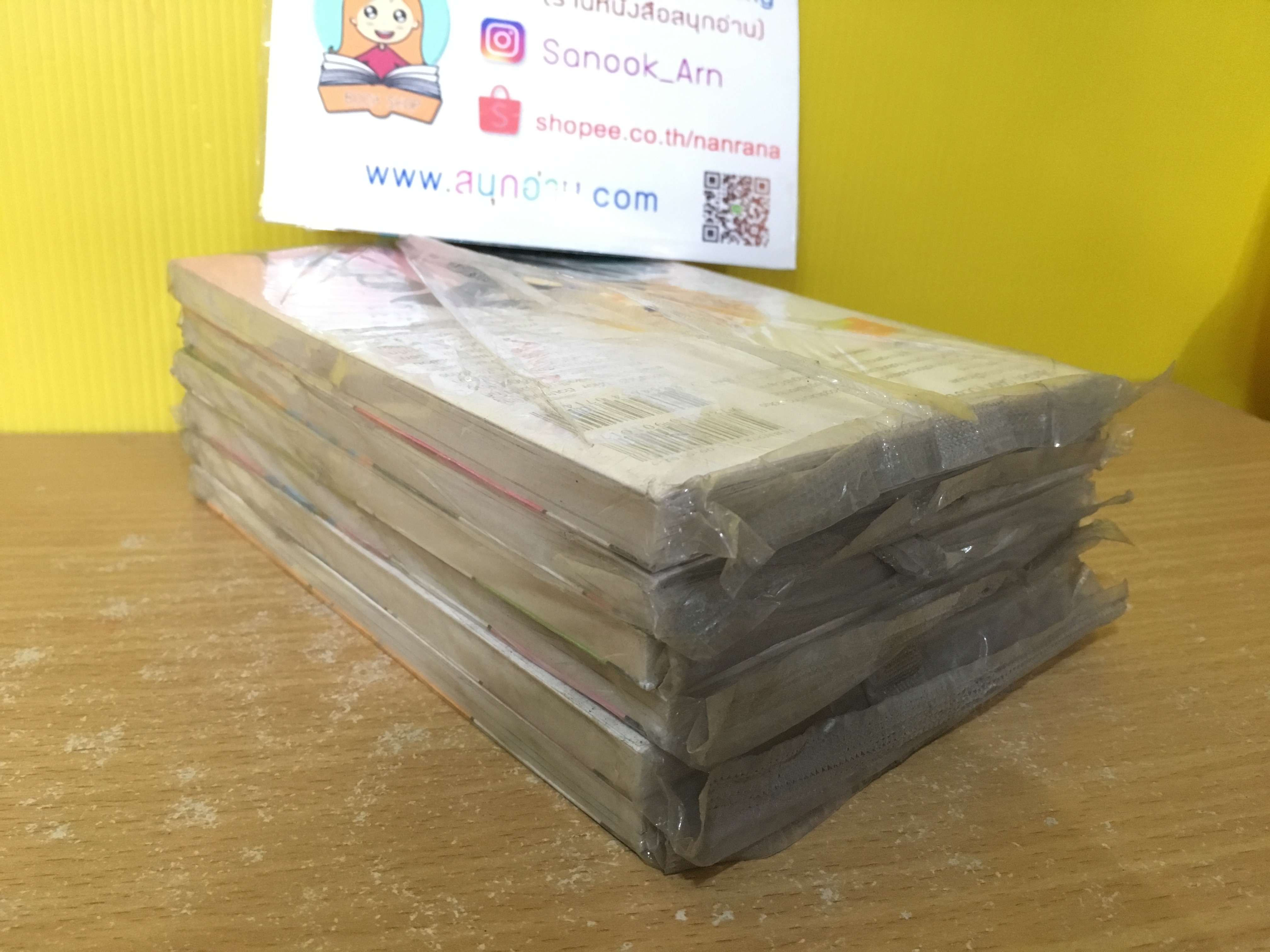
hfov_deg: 61.7
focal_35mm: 29
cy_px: 476
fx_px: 1064
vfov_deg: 48.2
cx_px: 635
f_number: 2.2
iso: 200
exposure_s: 1/17
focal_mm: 4.15
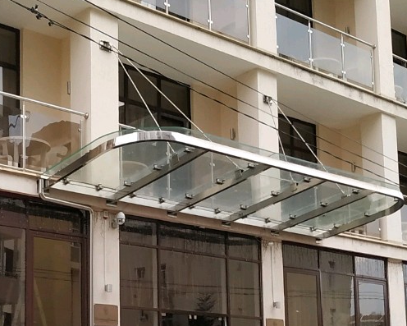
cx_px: 108
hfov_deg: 29.6
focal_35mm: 63
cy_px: 314
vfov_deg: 23.4
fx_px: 759
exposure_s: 1/667
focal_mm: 3.94
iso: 250
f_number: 1.9
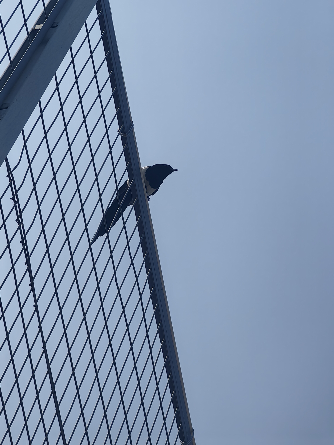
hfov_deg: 7.4
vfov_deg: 9.8
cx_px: 167
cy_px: 222
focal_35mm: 201
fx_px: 2586
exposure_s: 1/1012
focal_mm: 14.46
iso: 50
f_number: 3.4
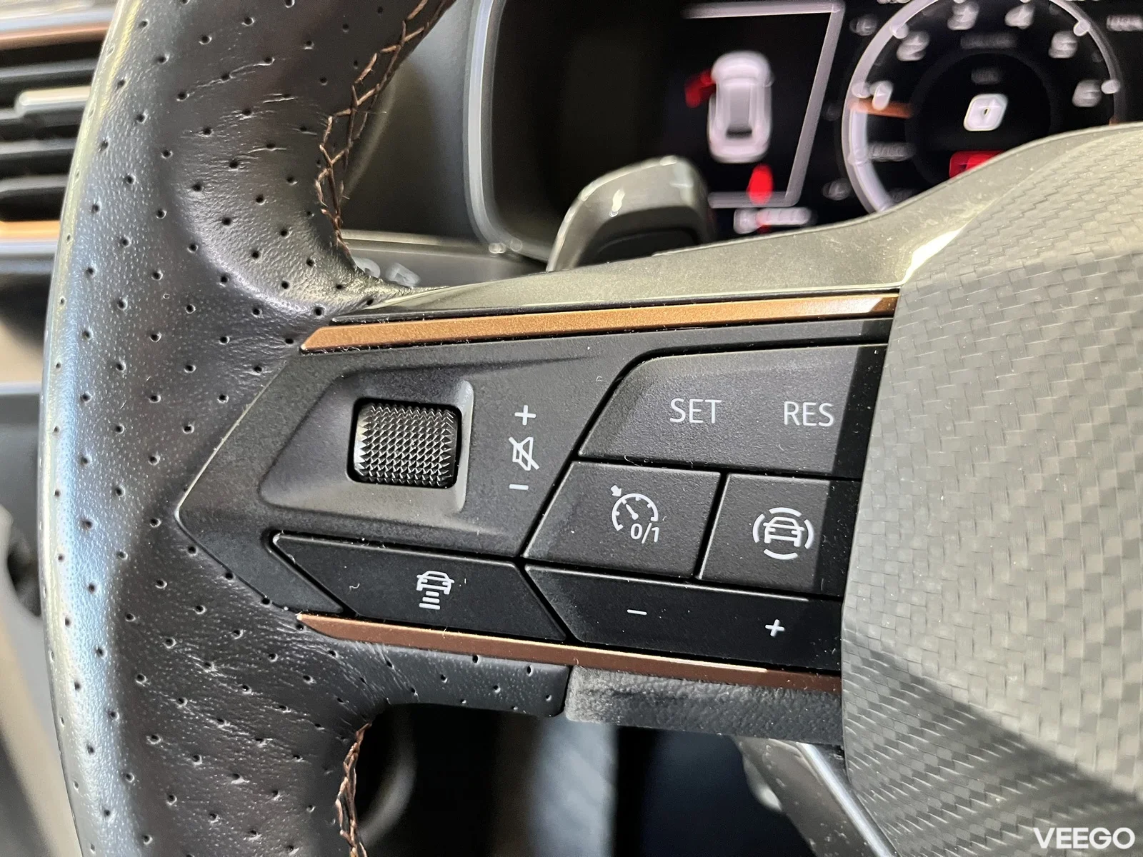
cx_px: 572
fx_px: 859
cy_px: 428
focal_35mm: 26
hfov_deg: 67.3
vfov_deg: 53.1
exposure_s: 1/38
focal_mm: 5.1
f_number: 1.6
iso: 400
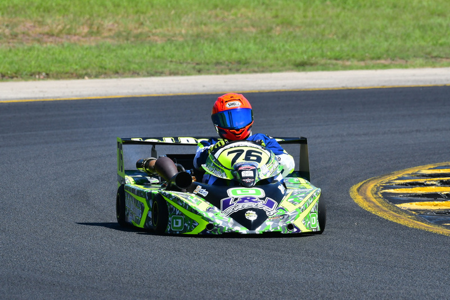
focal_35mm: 585
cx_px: 225
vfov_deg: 2.4
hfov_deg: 3.5
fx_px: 7315
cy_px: 150
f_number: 11
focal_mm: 390
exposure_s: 1/640
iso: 500
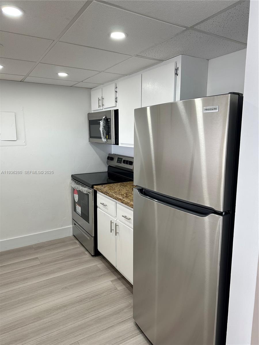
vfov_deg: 71.6
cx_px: 130
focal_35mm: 24
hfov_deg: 56.8
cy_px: 172
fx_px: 239
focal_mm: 6.86
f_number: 1.78
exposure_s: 1/120
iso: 125
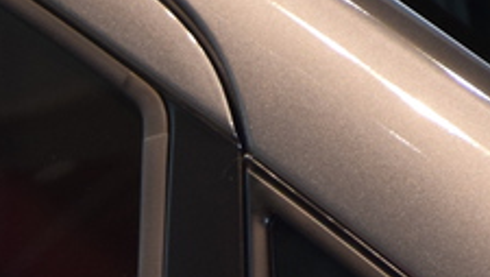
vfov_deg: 1.8
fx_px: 8834
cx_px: 91
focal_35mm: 679
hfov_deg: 3.2
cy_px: 601
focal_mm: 95
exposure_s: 1/125
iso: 800
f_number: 5.6
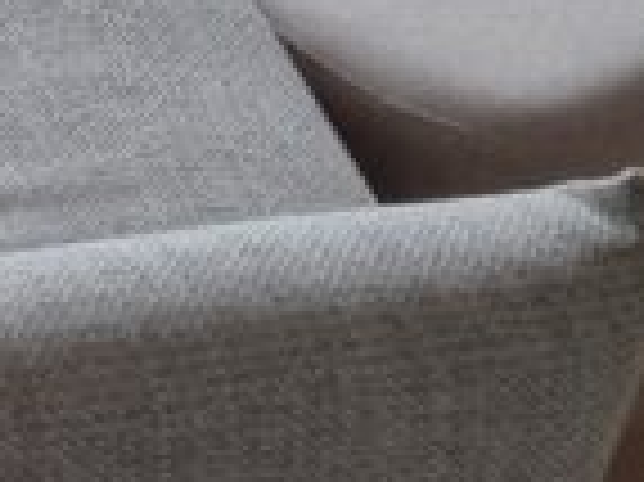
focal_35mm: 93
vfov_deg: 15.3
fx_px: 1729
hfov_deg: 18.8
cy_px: -92
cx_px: -297
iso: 125
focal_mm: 5.4
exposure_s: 1/100
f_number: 1.8
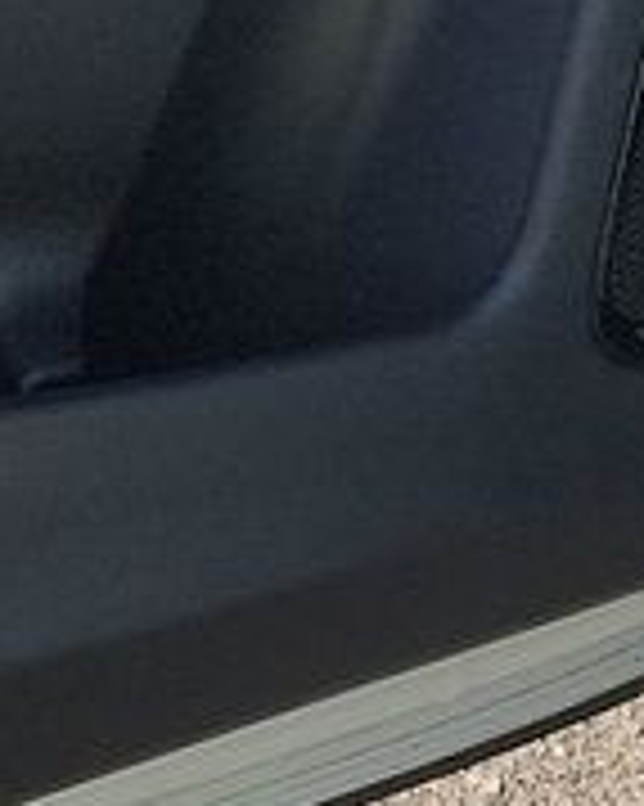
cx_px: 203
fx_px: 4984
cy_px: -991
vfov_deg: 8.6
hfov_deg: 7.4
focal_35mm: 209
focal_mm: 6.7
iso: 50
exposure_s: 1/422
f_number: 1.8
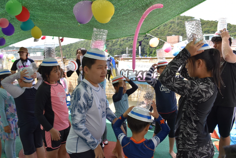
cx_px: 118
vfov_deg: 41.7
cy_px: 79
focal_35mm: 32
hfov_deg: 59.5
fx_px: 207
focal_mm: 21
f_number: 8
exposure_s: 1/250
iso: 360
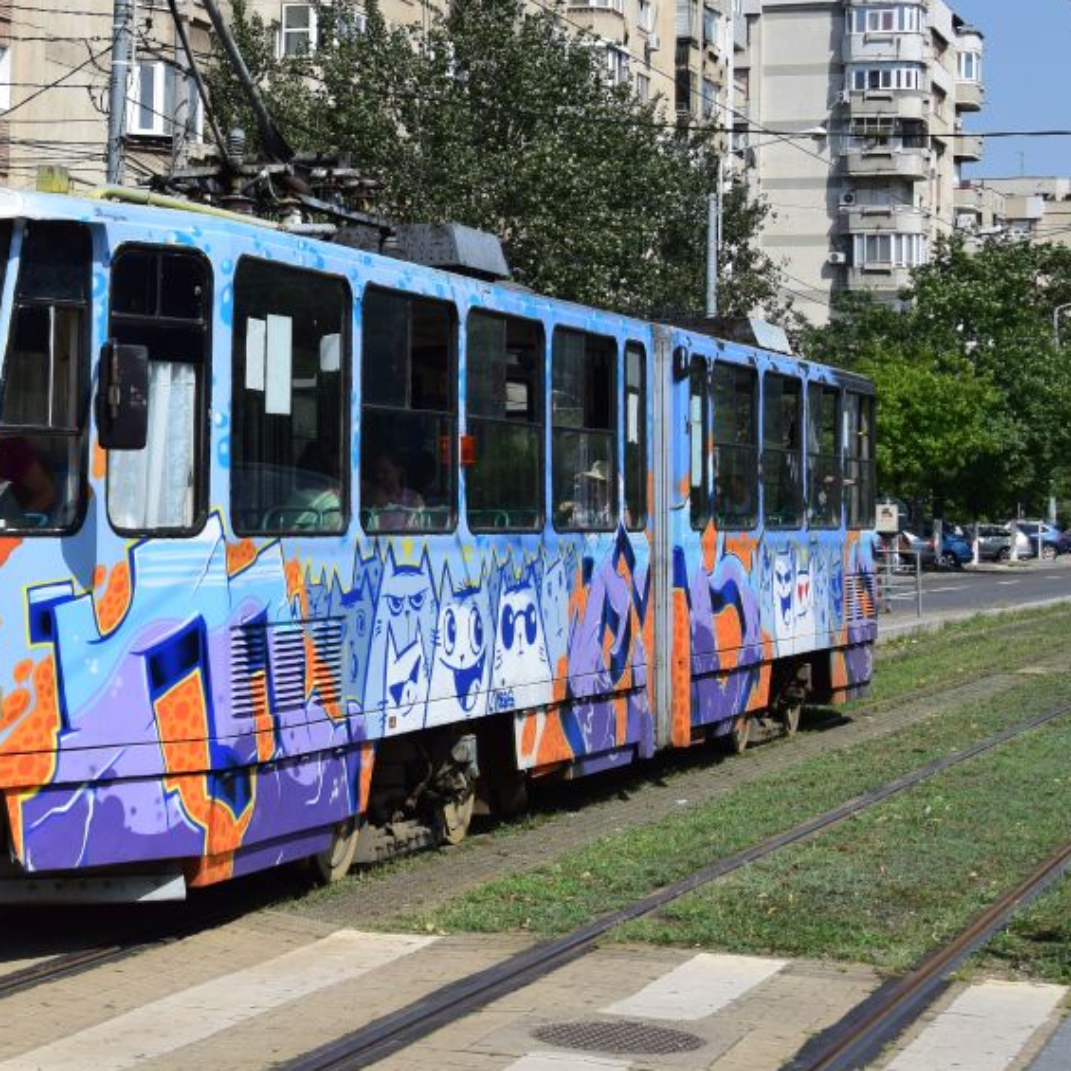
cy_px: 293
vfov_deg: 19.6
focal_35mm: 88
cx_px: 87
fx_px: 3080
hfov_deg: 19.3
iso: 200
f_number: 6.3
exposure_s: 1/1000
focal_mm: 30
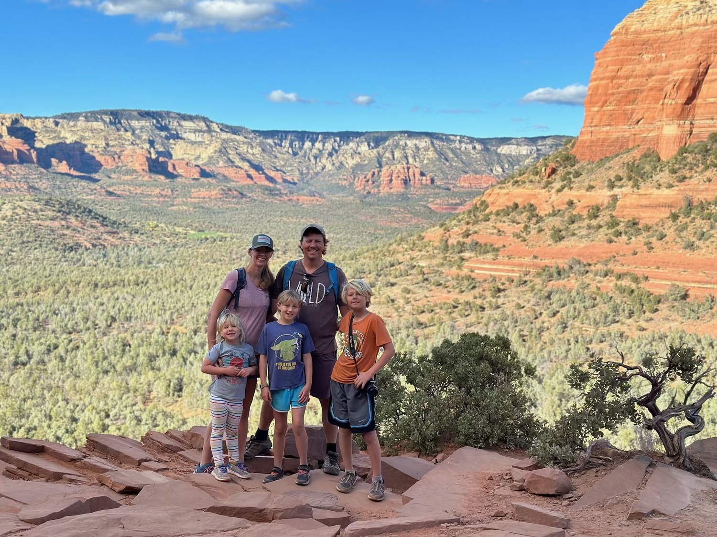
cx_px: 358
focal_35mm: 48
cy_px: 268
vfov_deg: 30.3
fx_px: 994
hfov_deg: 39.7
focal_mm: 6.86
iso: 100
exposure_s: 1/2809
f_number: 1.78
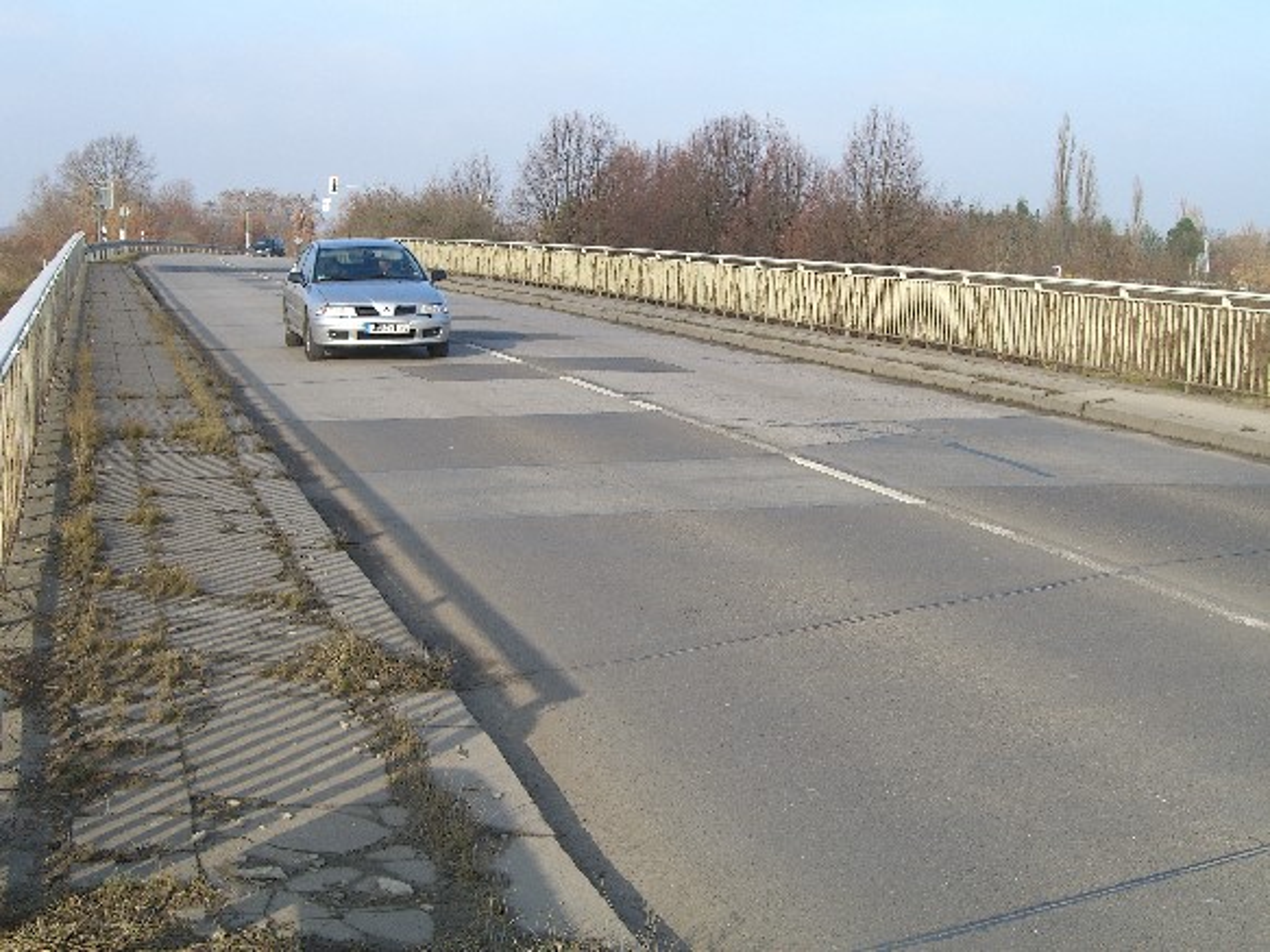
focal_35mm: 57
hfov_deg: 33.8
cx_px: 635
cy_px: 476
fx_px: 2091
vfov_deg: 25.7
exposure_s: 1/250
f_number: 5
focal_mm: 11.8
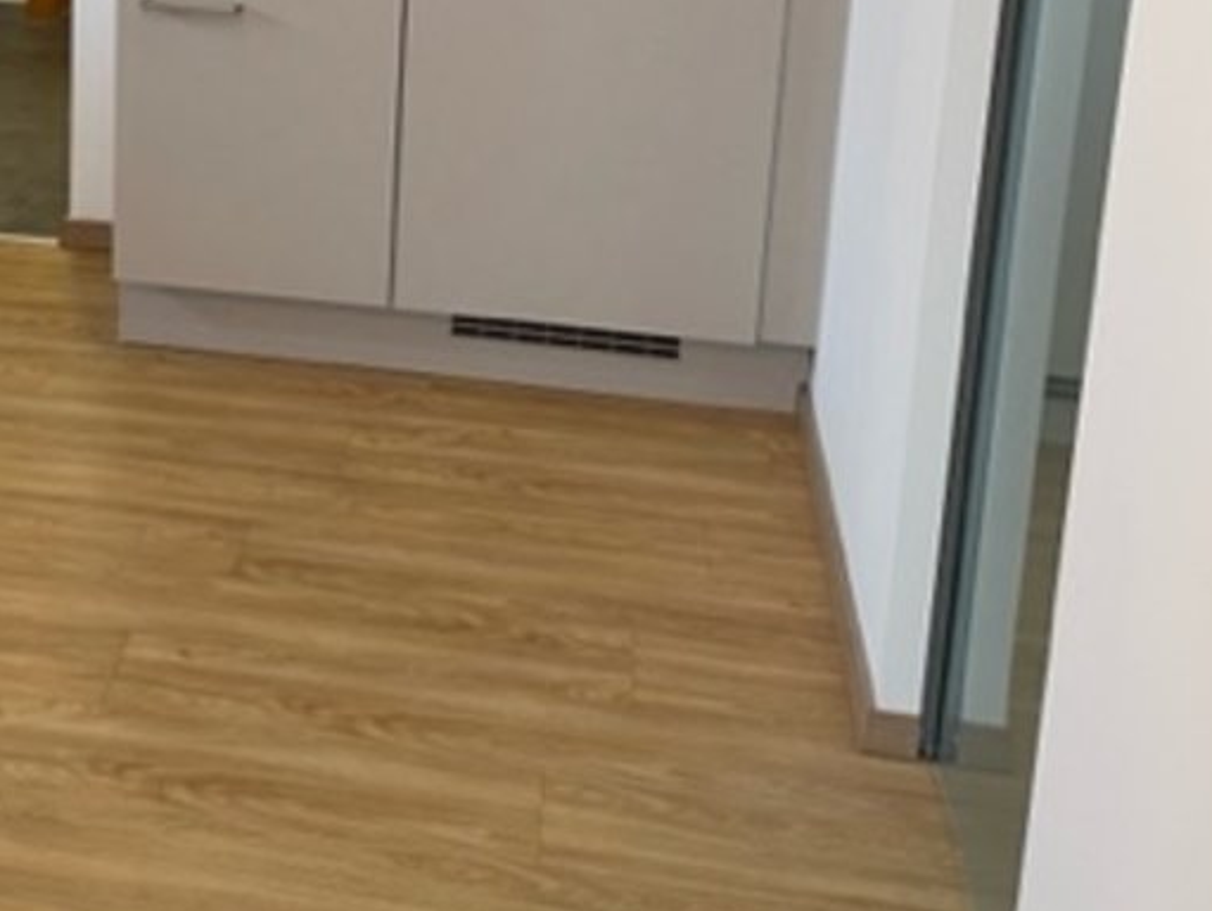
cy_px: 74
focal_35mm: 61
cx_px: 52
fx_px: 2137
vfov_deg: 23.4
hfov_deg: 29.9
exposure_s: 1/50
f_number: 1.6
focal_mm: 4.2
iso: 125
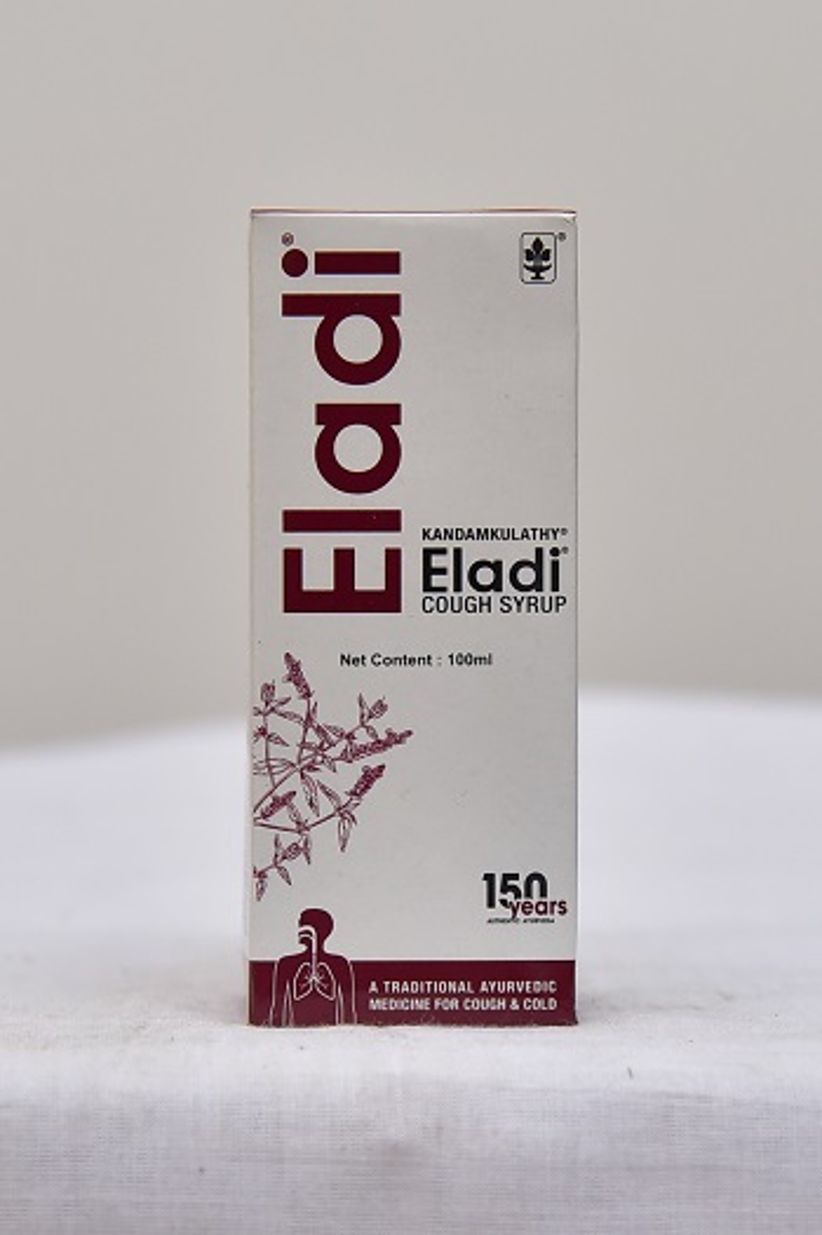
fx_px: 2812
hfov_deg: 16.6
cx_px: 411
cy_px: 618
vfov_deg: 24.8
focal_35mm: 82
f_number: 4.5
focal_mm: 82
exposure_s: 1/125
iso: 1600
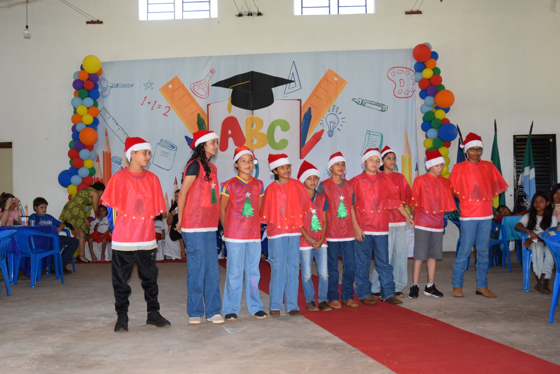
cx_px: 280
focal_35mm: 44
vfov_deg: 30.9
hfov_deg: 44.9
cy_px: 187
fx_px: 677
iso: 800
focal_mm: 29
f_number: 4.5
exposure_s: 1/80
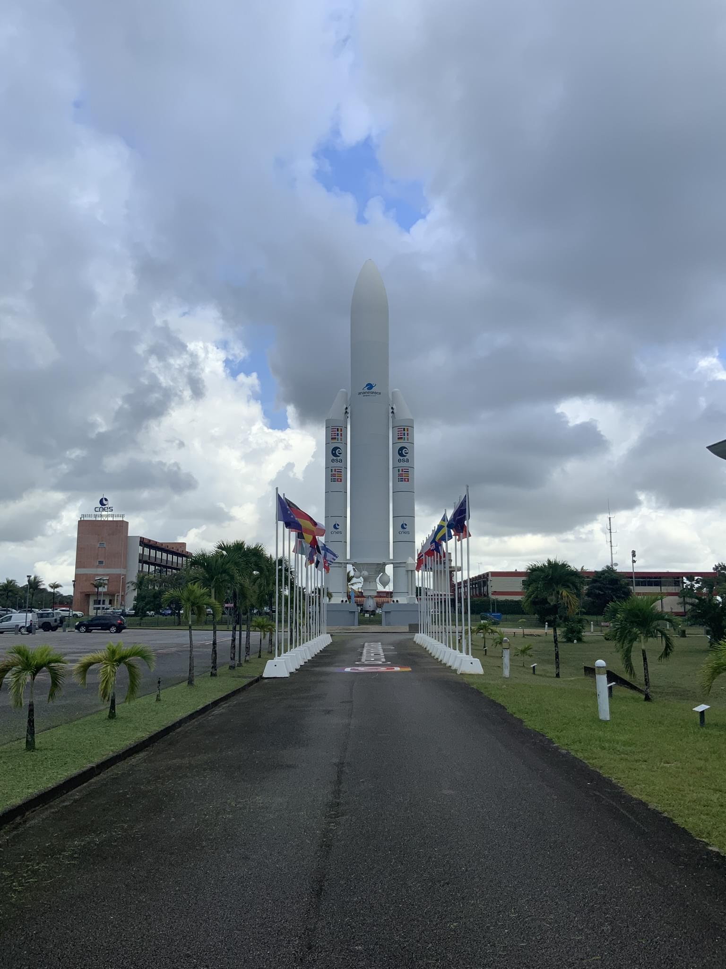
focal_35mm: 29
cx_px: 363
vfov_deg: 61.7
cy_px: 484
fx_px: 811
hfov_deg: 48.2
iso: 16
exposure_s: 1/1534
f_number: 1.8
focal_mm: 3
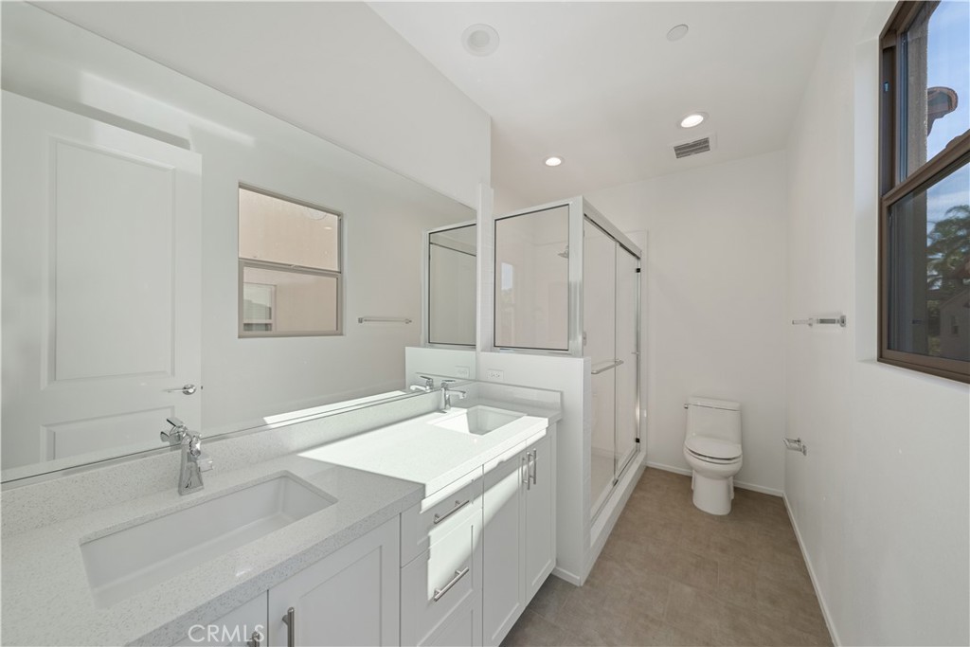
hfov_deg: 112.6
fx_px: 323
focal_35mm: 12
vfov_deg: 90.0
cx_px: 485
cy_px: 324
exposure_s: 1/125
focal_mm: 12
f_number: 8
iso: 800
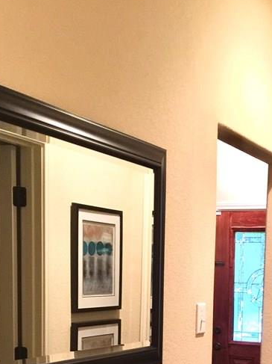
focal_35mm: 61
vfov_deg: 29.4
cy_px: 371
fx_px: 639
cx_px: 228
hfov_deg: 23.6
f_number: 2.2
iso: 125
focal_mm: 4.15
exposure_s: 1/15
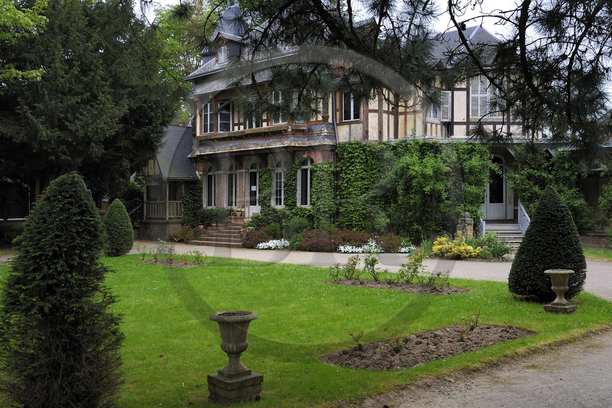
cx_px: 306
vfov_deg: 36.9
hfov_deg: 53.1
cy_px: 204
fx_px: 612
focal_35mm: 36
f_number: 5.6
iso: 400
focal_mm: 36
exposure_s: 1/100
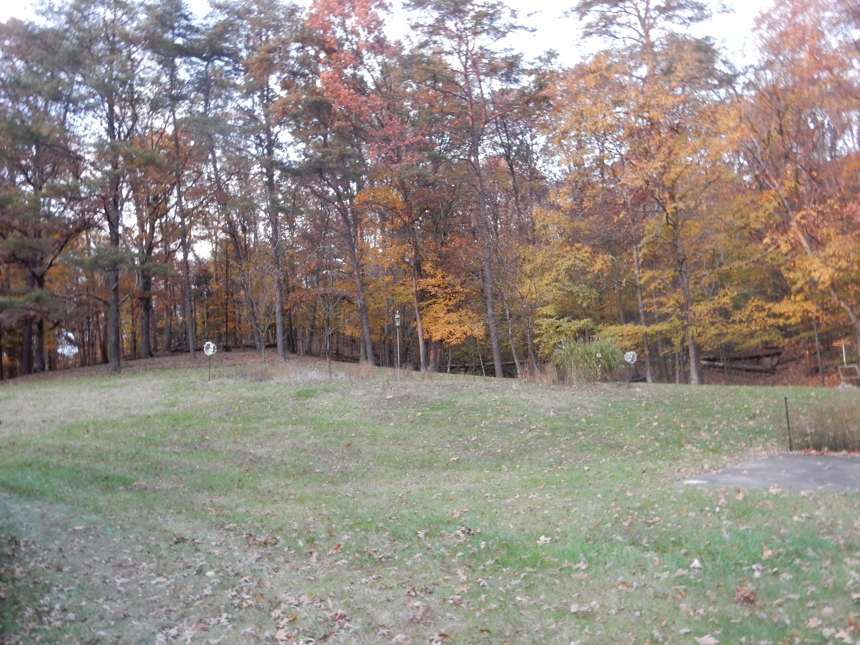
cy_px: 322
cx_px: 430
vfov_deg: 54.9
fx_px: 621
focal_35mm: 25
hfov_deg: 69.4
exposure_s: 1/20
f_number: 3.7
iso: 400
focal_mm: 4.5
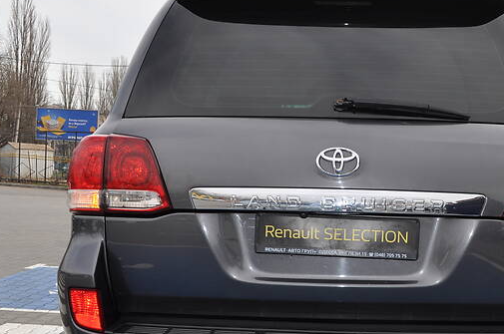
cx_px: 336
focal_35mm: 57
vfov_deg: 23.6
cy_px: 218
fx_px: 797
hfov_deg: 34.8
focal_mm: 24
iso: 200
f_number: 10
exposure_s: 1/200
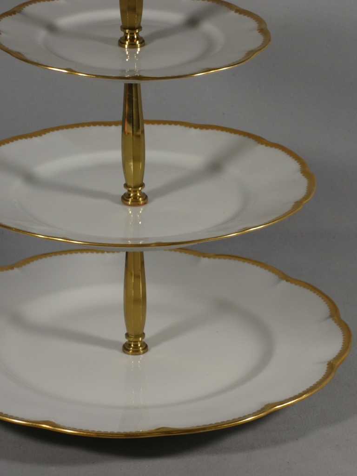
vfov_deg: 13.4
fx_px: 2021
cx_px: 178
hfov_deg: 10.1
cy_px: 238
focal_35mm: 147
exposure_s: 1/125
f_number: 5.4
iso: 250
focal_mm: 26.3
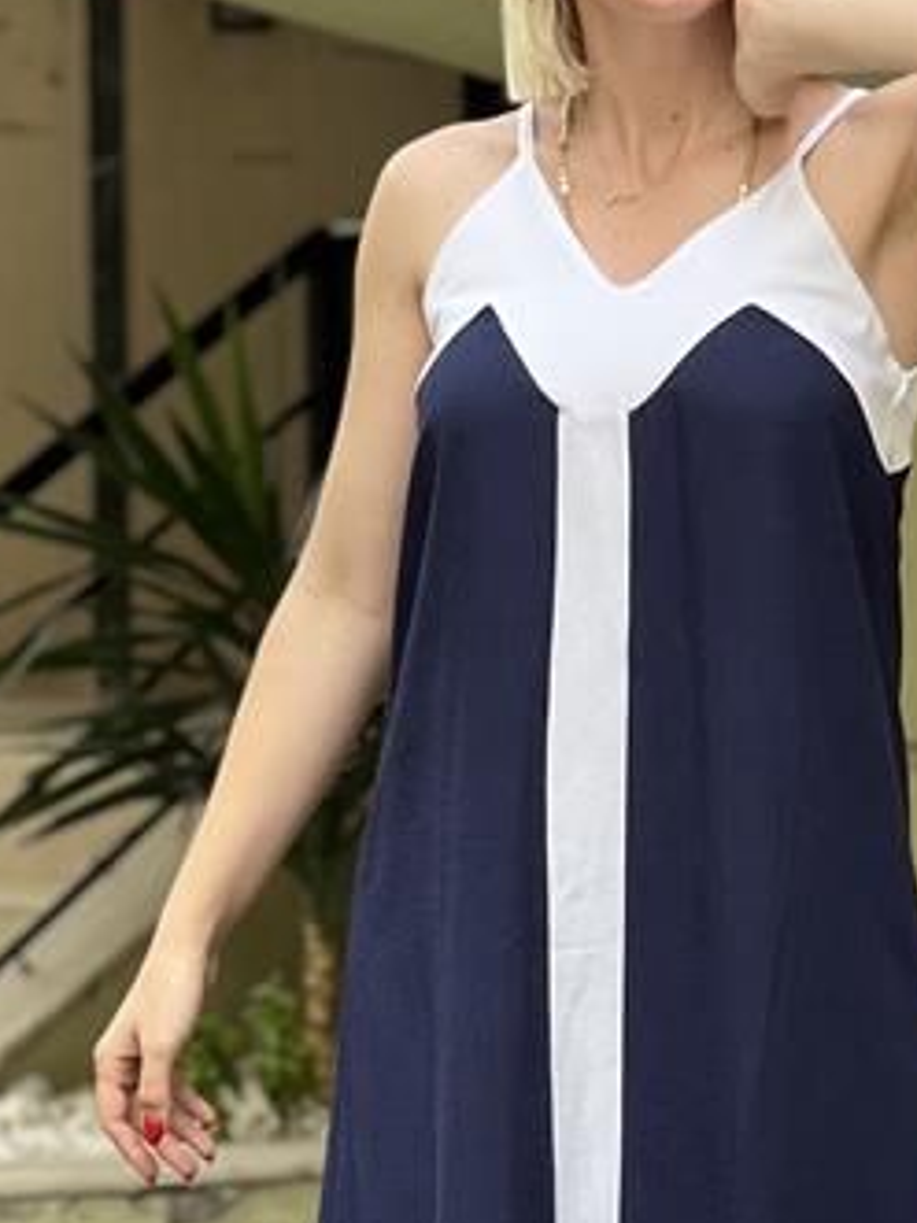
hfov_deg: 8.0
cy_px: 1012
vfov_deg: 10.6
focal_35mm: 186
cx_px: 662
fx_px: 6574
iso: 50
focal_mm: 9
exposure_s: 1/121
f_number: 2.8
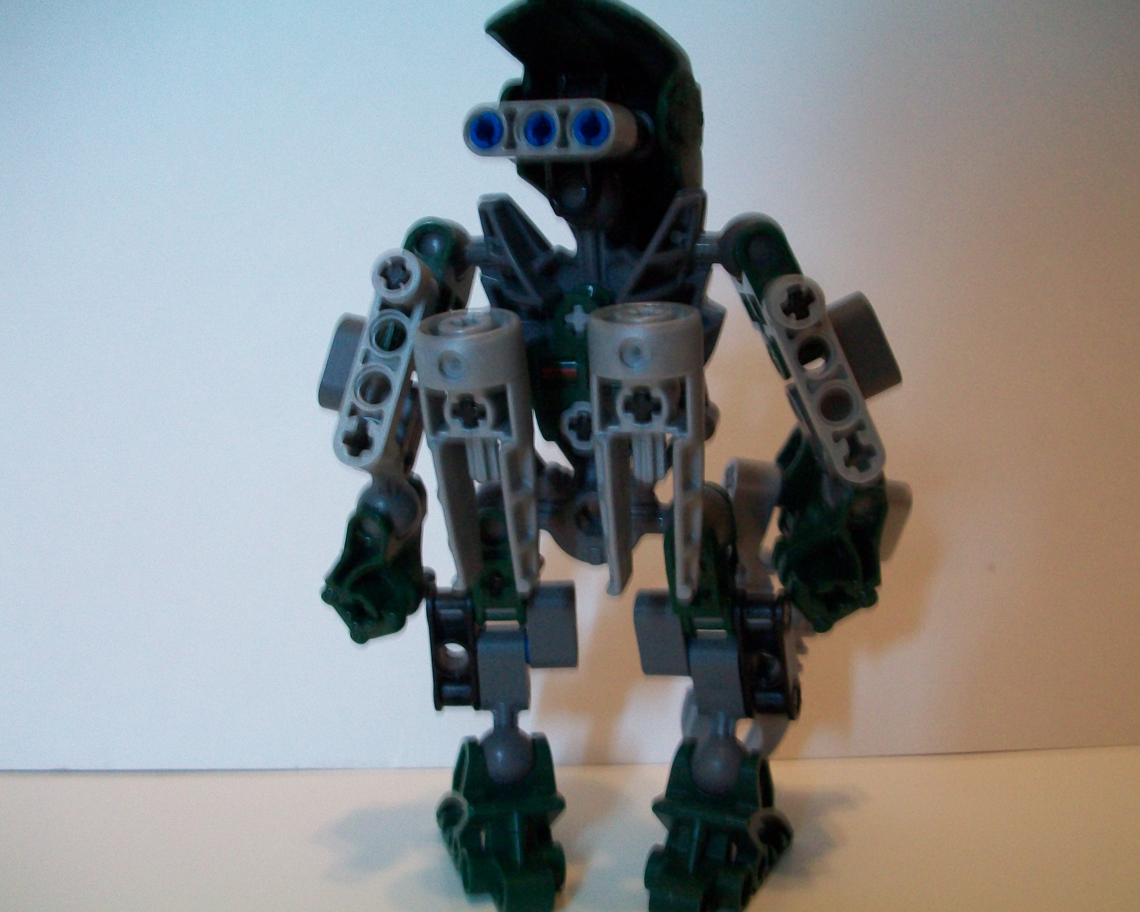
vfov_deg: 41.2
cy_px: 460
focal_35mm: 36
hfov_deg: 50.3
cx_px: 598
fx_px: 1215
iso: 160
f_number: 2.8
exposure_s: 1/8
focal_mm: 5.7
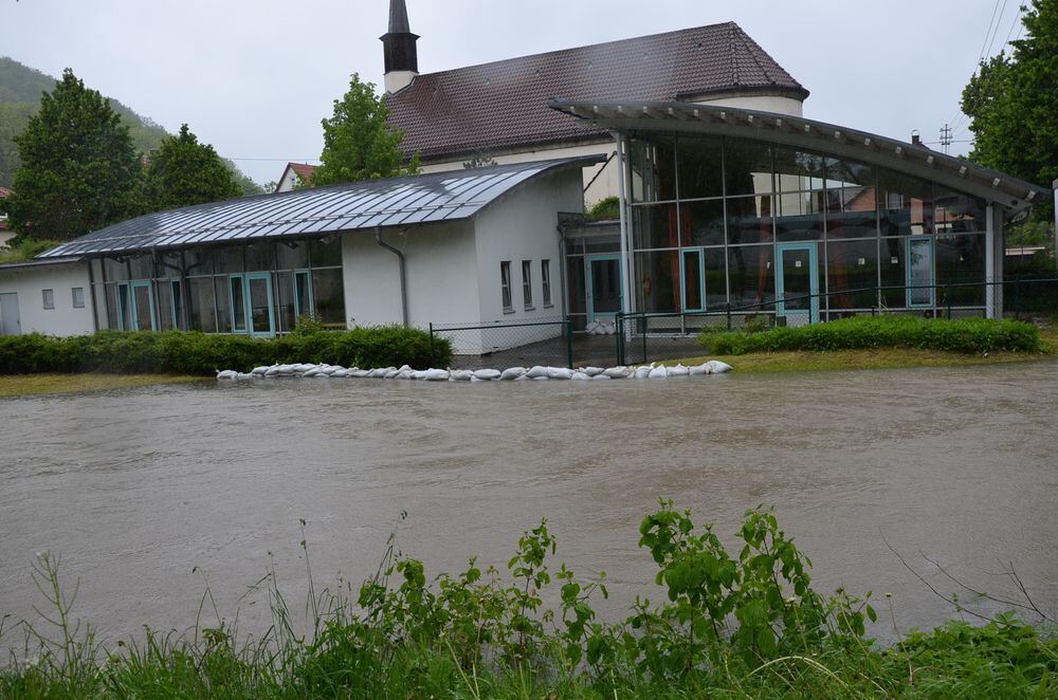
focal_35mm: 27
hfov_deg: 67.5
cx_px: 529
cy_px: 350
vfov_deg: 47.7
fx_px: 792
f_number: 6.3
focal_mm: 18
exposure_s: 1/160
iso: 200
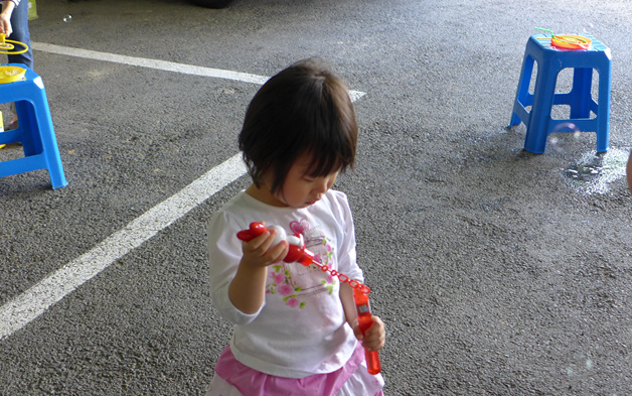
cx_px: 314
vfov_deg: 24.0
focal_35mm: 54
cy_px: 222
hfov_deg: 37.5
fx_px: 930
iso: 250
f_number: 1.9
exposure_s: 1/160
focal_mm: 9.8
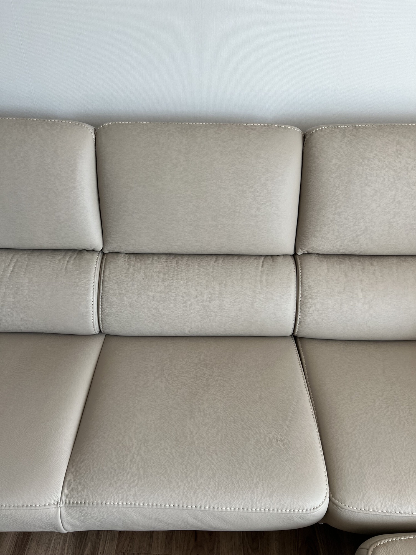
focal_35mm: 26
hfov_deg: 53.1
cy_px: 278
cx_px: 208
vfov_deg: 67.3
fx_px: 417
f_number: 1.5
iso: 100
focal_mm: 5.7
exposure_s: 1/121
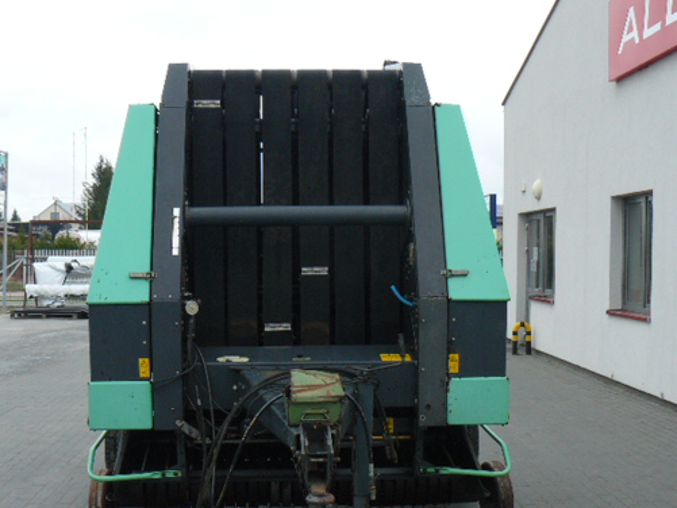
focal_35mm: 46
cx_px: 301
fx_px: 900
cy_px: 313
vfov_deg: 31.4
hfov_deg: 41.2
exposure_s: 1/200
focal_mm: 6
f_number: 4.5
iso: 100
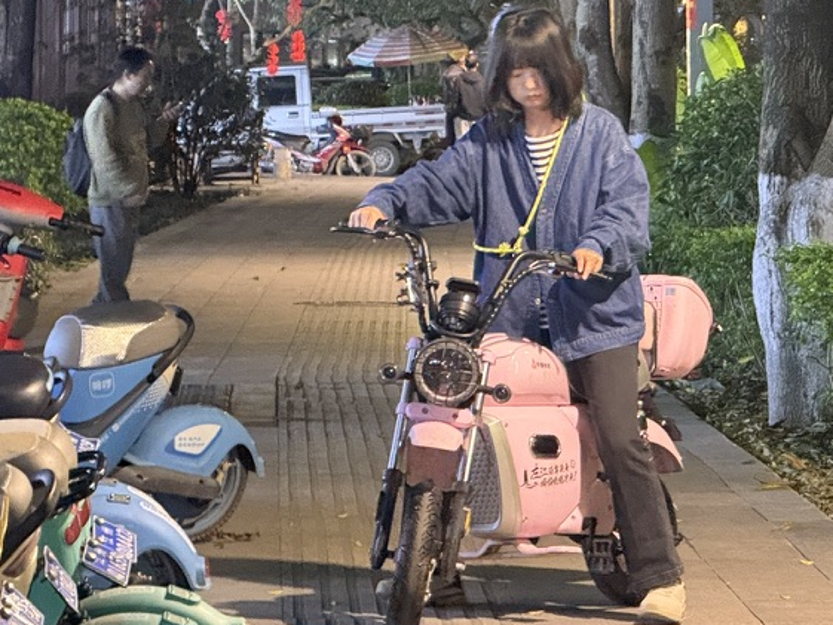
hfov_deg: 9.0
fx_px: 5271
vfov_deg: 6.8
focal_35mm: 219
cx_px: 604
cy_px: 187
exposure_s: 1/17
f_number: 2.8
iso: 1250
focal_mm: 15.66
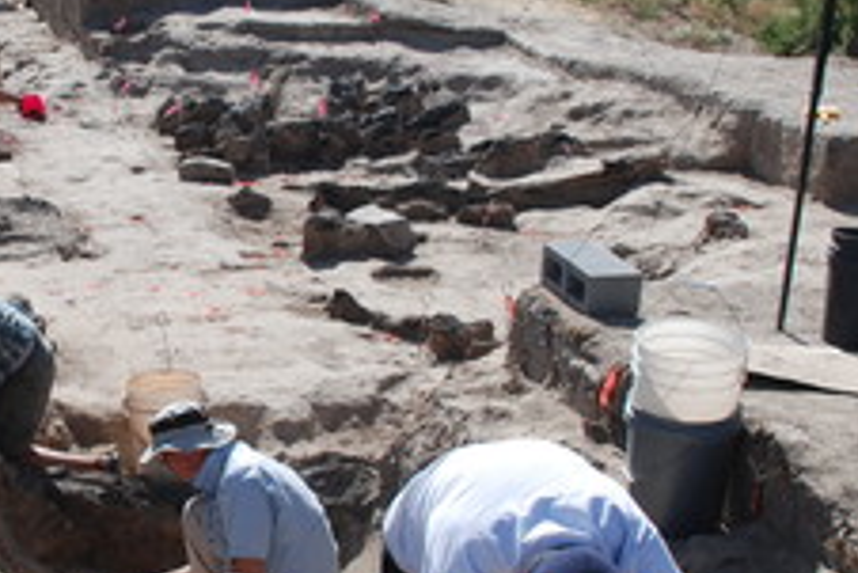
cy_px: 258
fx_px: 2027
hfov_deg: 23.5
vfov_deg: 16.1
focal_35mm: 85
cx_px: 144
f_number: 8
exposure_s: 1/250
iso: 100
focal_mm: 20
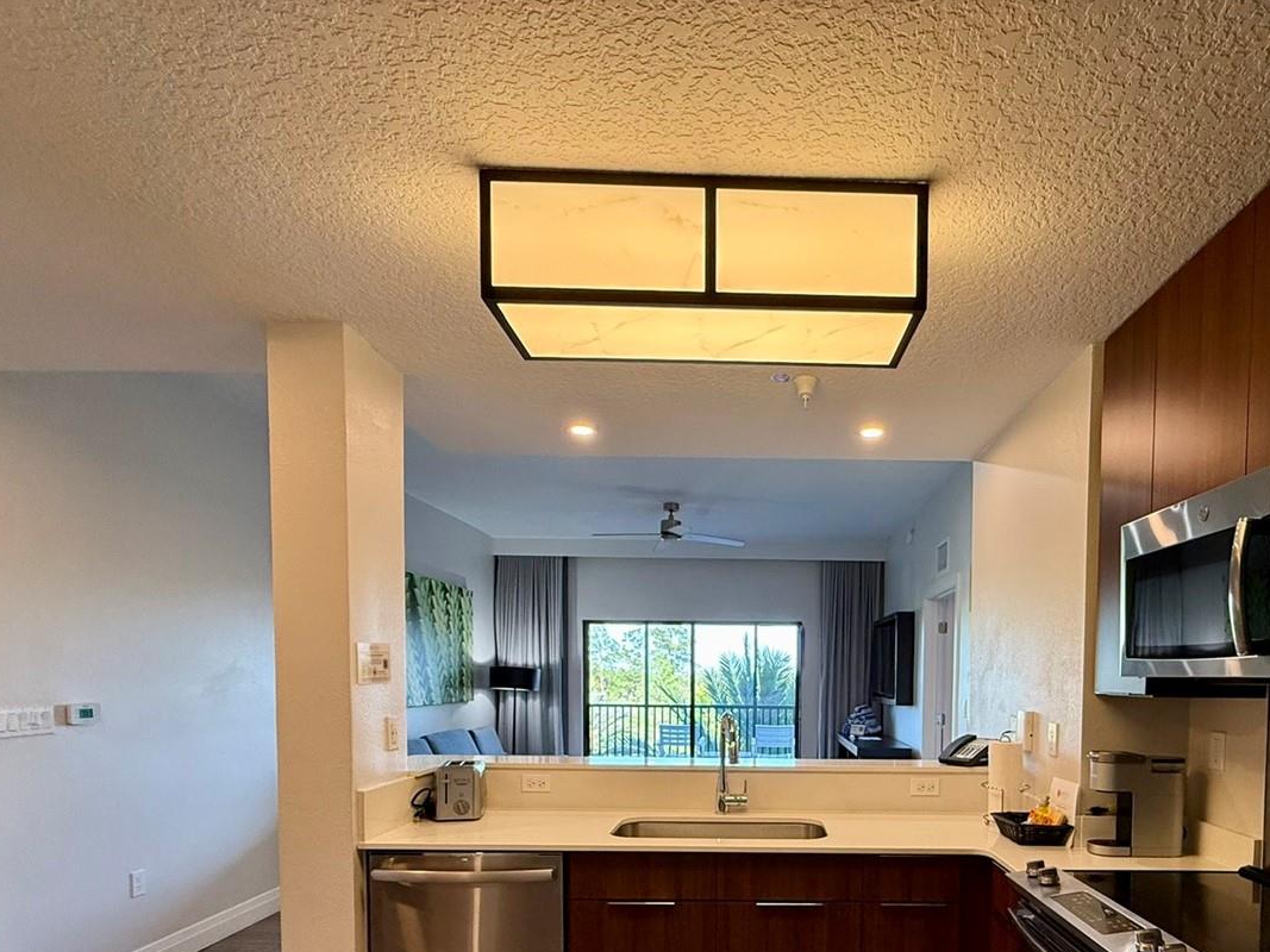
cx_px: 769
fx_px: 770
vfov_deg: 60.1
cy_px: 712
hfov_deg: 78.0
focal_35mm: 21
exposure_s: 1/120
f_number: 2.2
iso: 320
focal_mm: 2.22
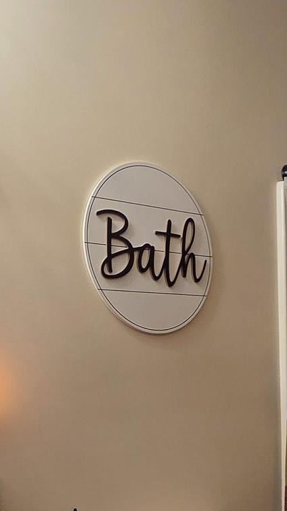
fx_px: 582
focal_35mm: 43
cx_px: 151
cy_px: 494
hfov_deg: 27.7
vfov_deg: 42.0
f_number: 2.2
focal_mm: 2.2
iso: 200
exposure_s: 1/60
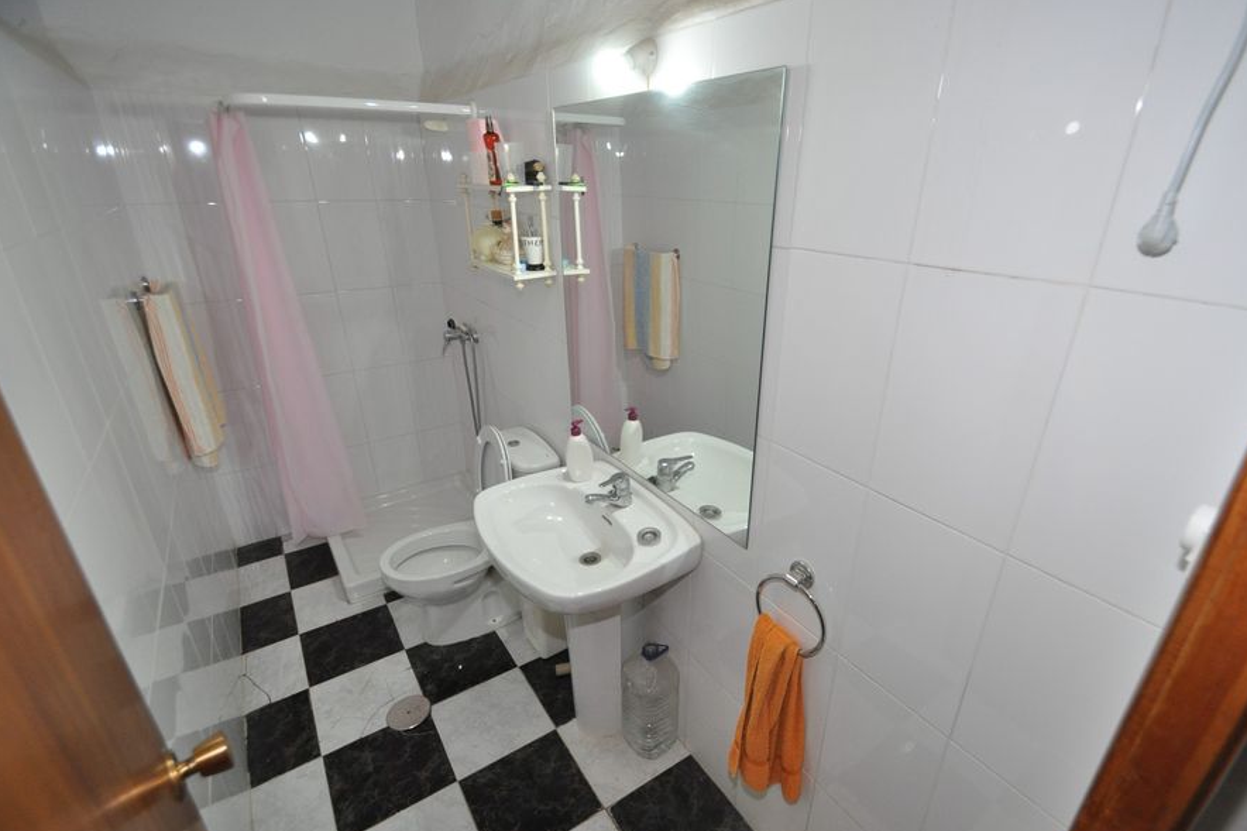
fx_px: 554
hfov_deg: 96.6
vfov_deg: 73.7
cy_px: 413
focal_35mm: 16
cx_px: 658
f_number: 3.5
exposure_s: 1/50
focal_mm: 10
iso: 800
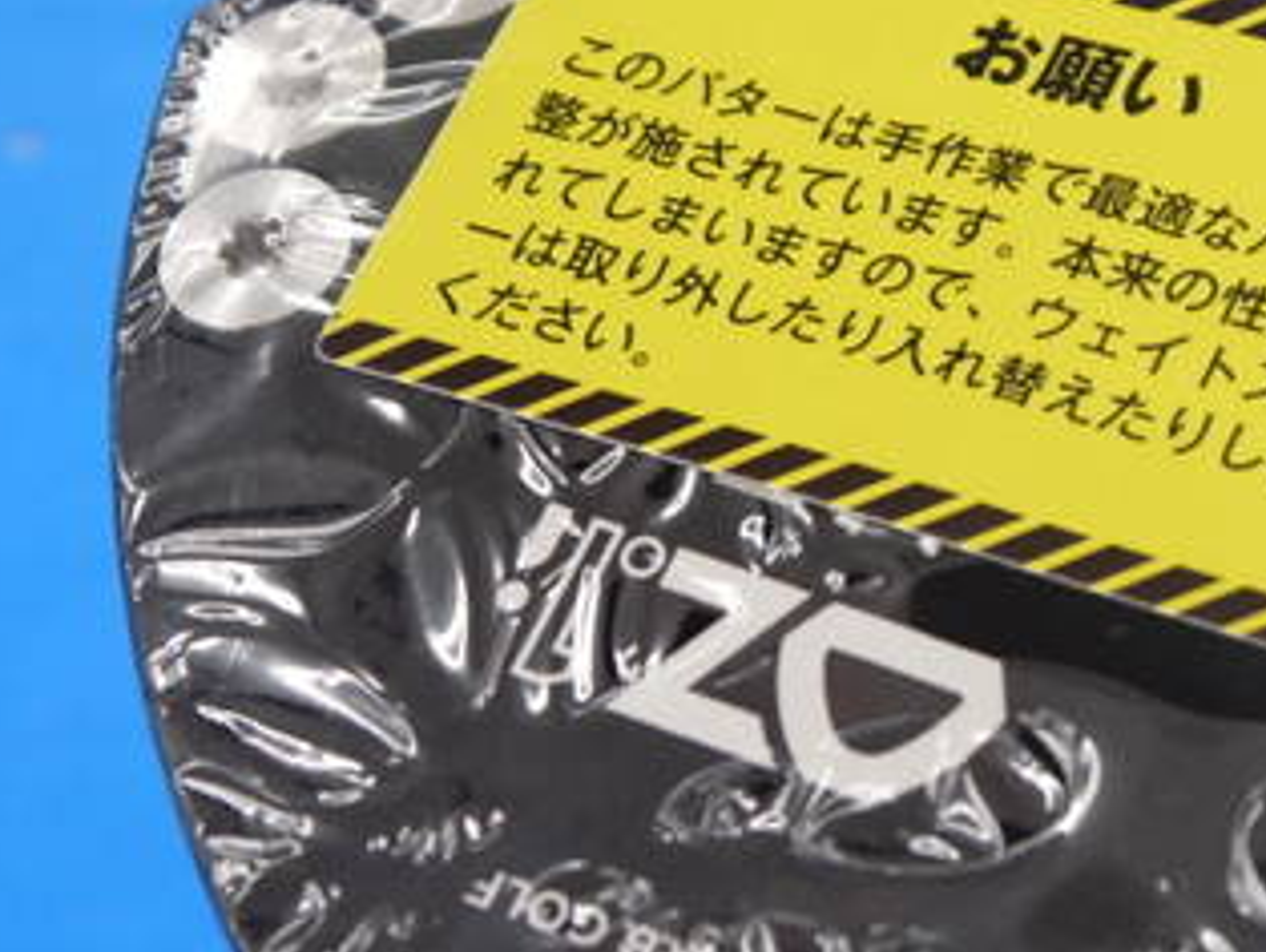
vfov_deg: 8.7
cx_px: 1032
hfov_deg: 11.5
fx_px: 6259
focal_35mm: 171
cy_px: 472
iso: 640
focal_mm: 42
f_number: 5.6
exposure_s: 1/80
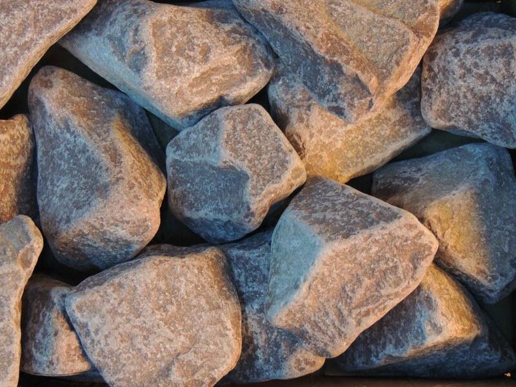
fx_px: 1267
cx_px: 258
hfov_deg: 23.0
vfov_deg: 17.4
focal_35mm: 85
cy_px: 194
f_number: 4
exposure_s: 1/25
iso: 720
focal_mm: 15.1
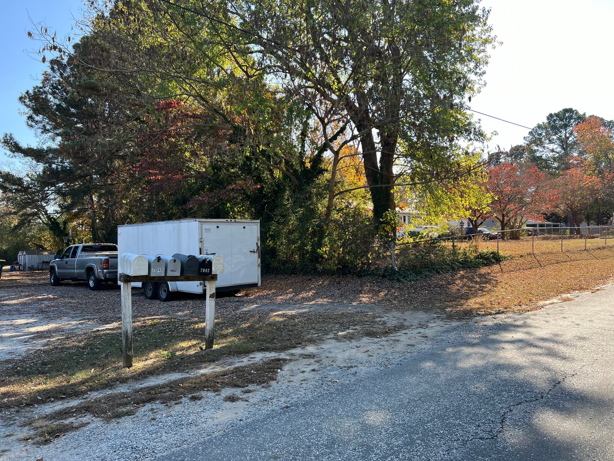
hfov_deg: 67.3
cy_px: 230
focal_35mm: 26
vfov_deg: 53.1
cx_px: 307
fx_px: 461
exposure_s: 1/769
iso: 50
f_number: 1.5
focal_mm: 5.7
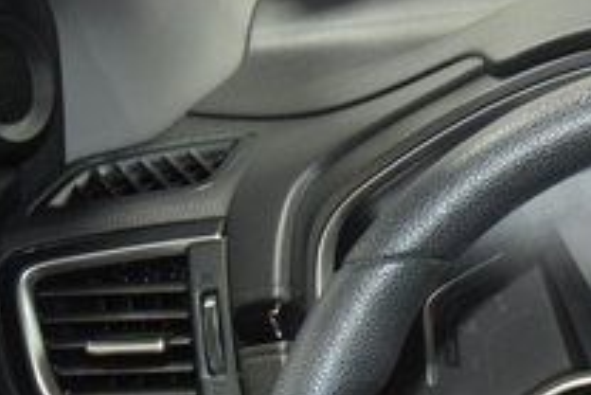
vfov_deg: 10.6
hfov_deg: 15.7
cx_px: 761
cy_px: 595
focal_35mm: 125
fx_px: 2046
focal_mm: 27
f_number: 3.8
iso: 2200
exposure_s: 1/40
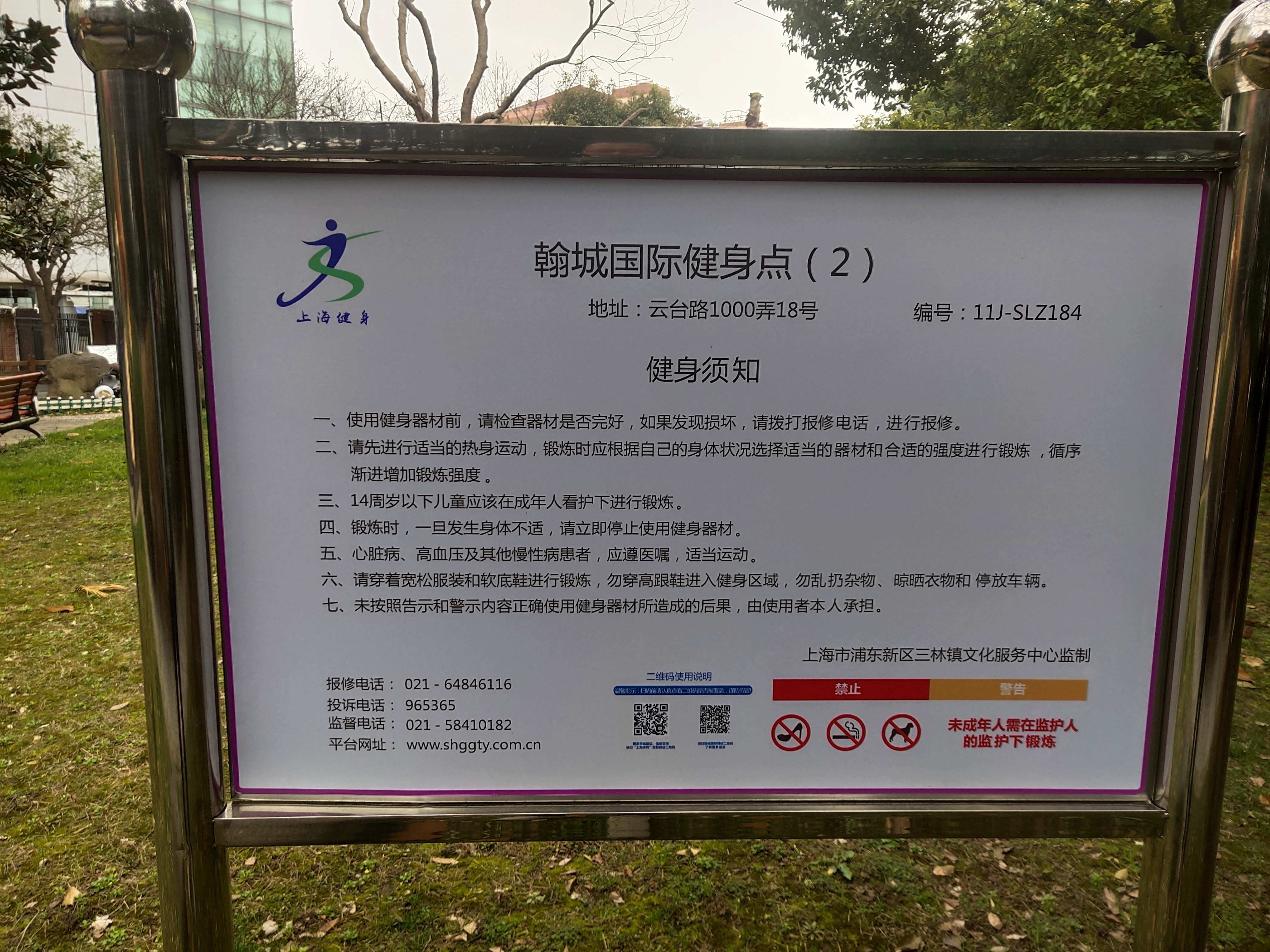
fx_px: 1101
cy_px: 476
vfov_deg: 46.8
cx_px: 635
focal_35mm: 30
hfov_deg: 60.0
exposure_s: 1/8122
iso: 50
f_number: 1.79
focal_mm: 4.35
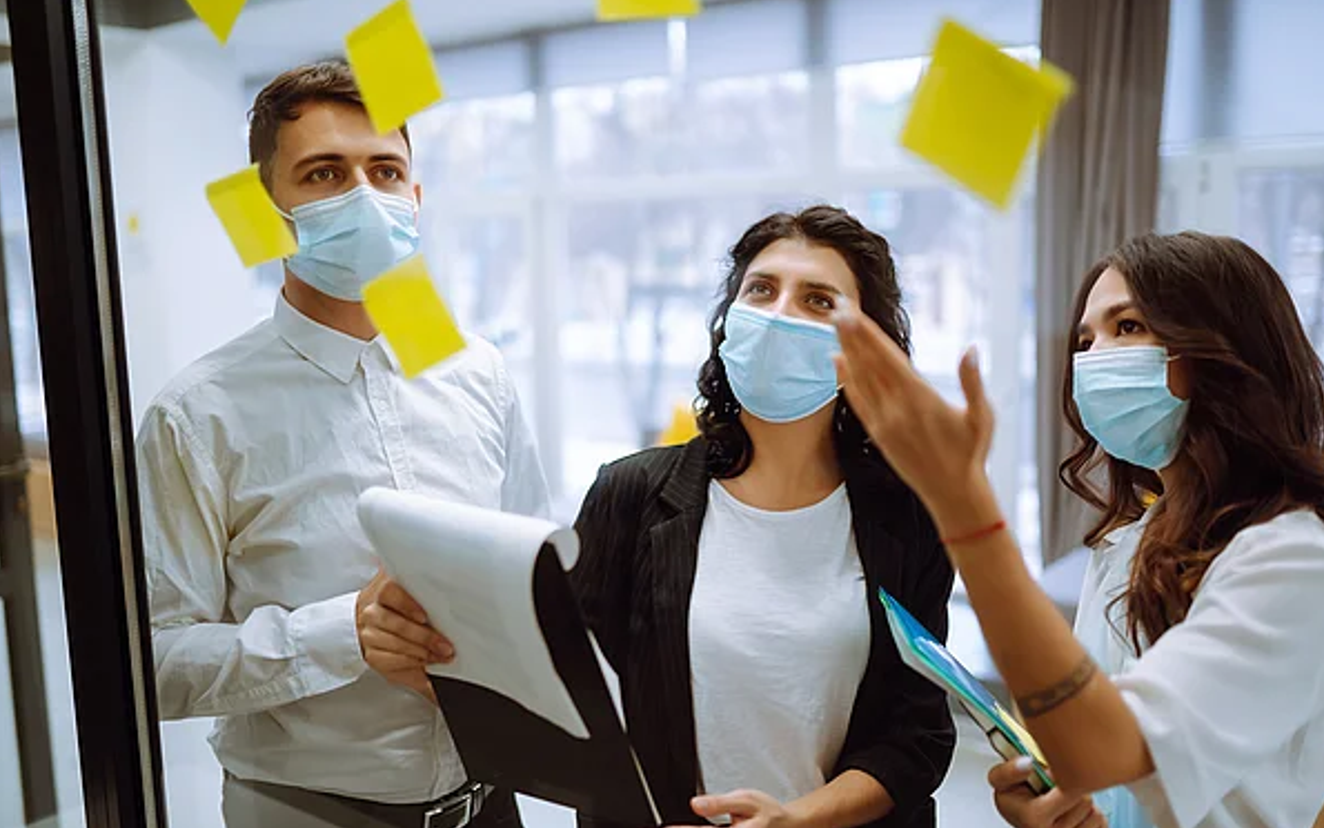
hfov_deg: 54.0
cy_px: 432
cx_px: 663
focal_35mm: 36
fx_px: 1299
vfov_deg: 35.3
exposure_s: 1/320
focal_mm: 35
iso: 250
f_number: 1.4
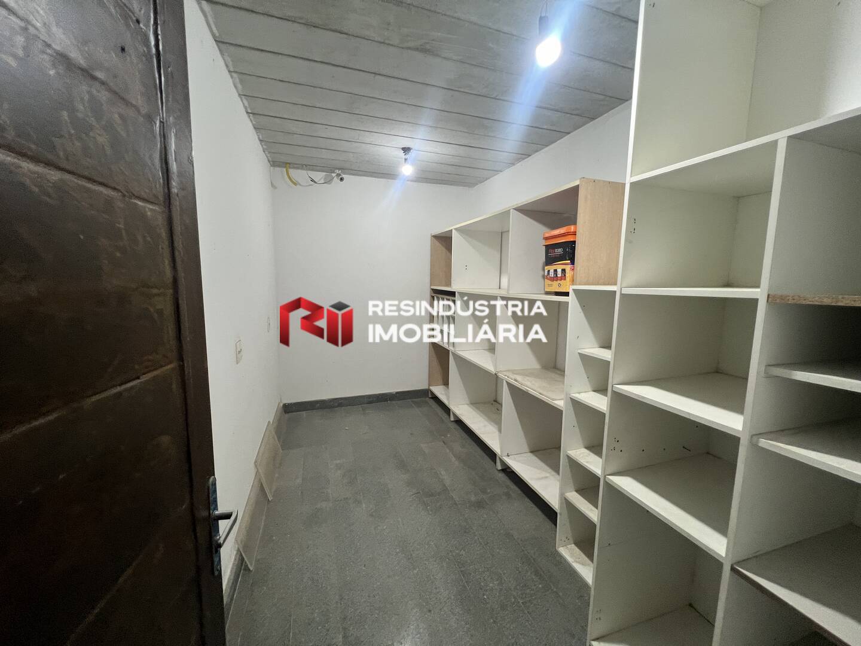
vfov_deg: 89.9
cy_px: 323
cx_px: 430
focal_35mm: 13
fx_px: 323
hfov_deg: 106.2
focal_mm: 1.57
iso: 160
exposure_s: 1/60
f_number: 1.8
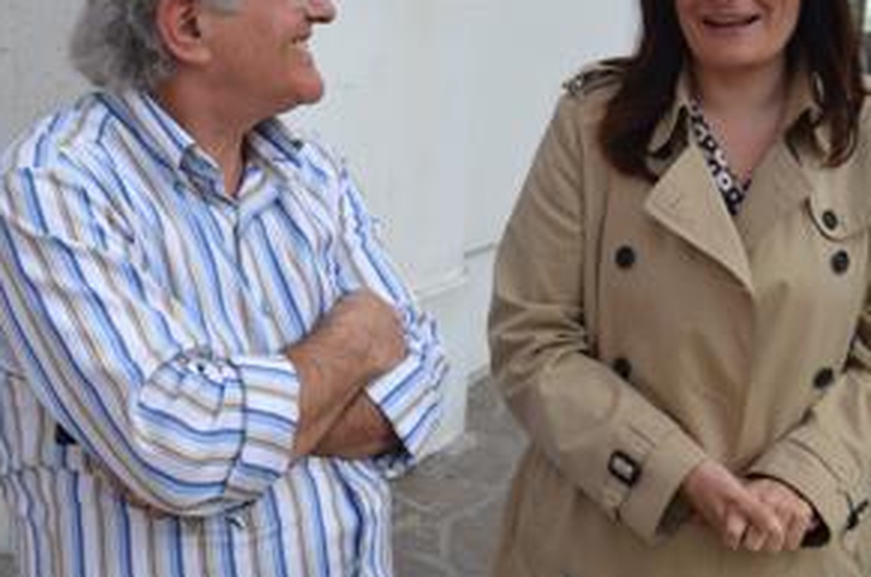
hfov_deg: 34.6
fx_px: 1395
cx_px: 368
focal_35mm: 58
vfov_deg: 23.3
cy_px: 229
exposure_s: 1/250
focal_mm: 25
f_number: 8
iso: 125
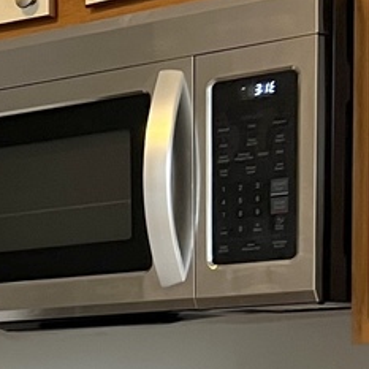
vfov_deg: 11.6
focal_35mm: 142
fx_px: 1713
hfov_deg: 10.7
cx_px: -478
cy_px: 613
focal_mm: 5.7
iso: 80
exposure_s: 1/60
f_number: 1.5
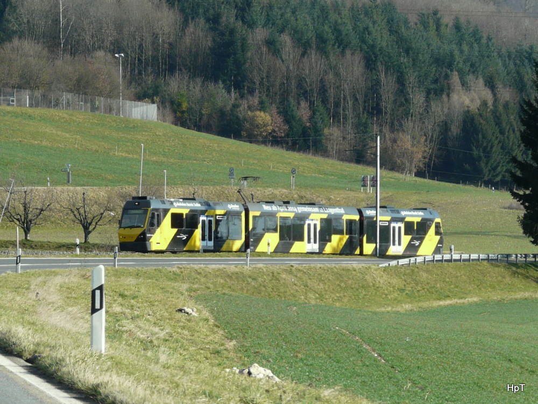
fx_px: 1818
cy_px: 202
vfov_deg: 12.7
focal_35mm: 117
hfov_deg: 16.8
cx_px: 269
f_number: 5.6
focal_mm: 19.2
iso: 100
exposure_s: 1/250
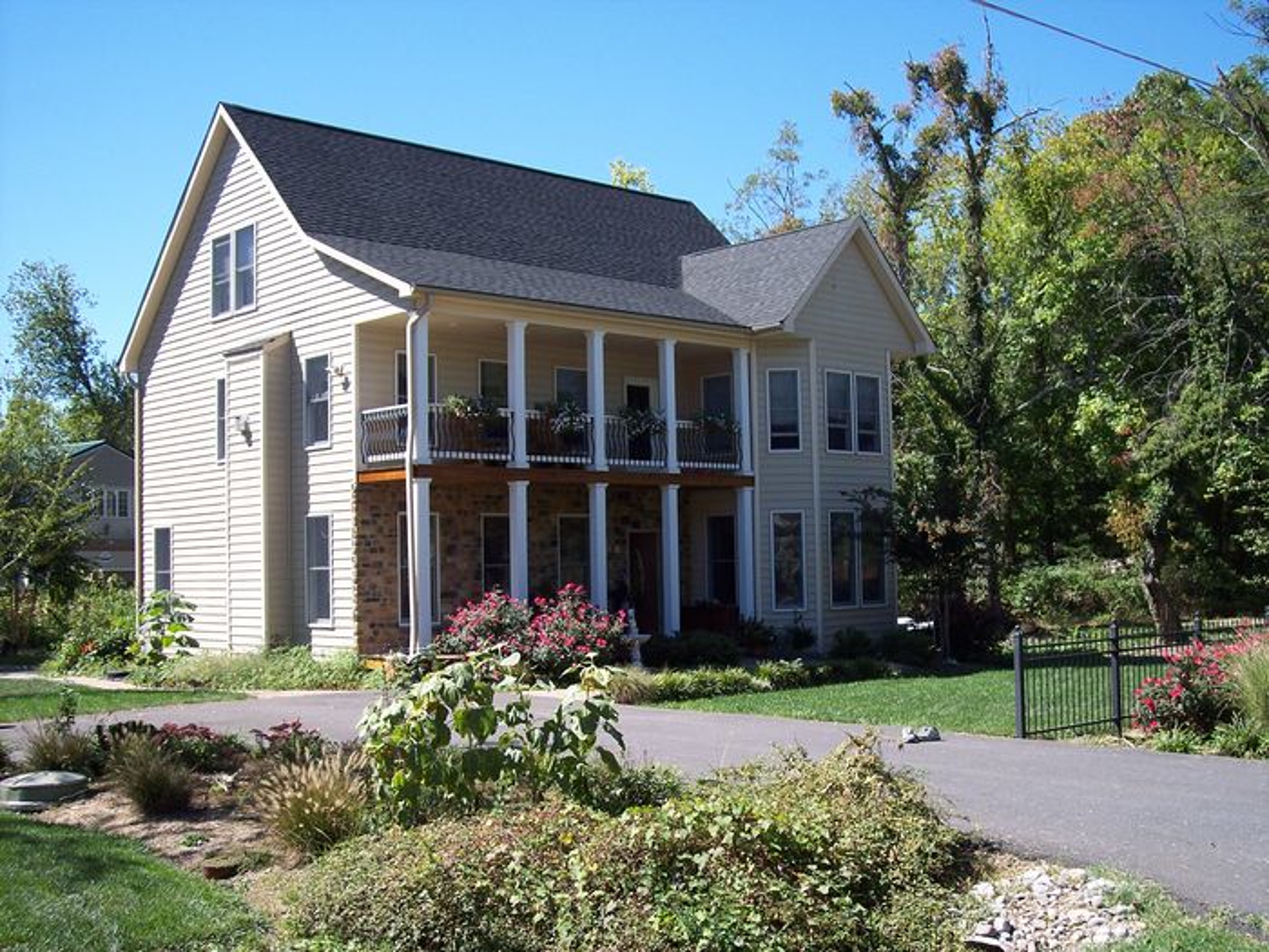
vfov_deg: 36.8
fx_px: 1430
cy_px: 476
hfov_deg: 47.9
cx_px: 634
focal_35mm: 39
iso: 100
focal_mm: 8
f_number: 3.4
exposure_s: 1/500
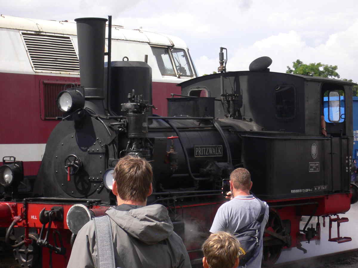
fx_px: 1086
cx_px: 179
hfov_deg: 18.7
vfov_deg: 14.1
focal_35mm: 105
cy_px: 134
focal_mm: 17.4
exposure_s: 1/400
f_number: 5
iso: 100
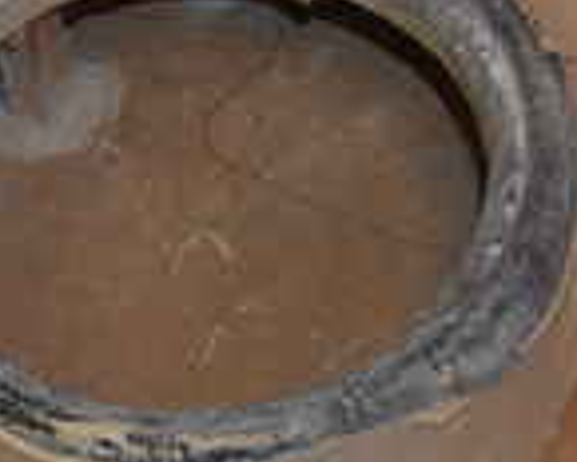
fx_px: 2118
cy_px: 259
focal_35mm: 124
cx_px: -263
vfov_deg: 12.4
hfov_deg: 14.6
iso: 400
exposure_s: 1/60
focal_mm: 20
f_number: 3.8
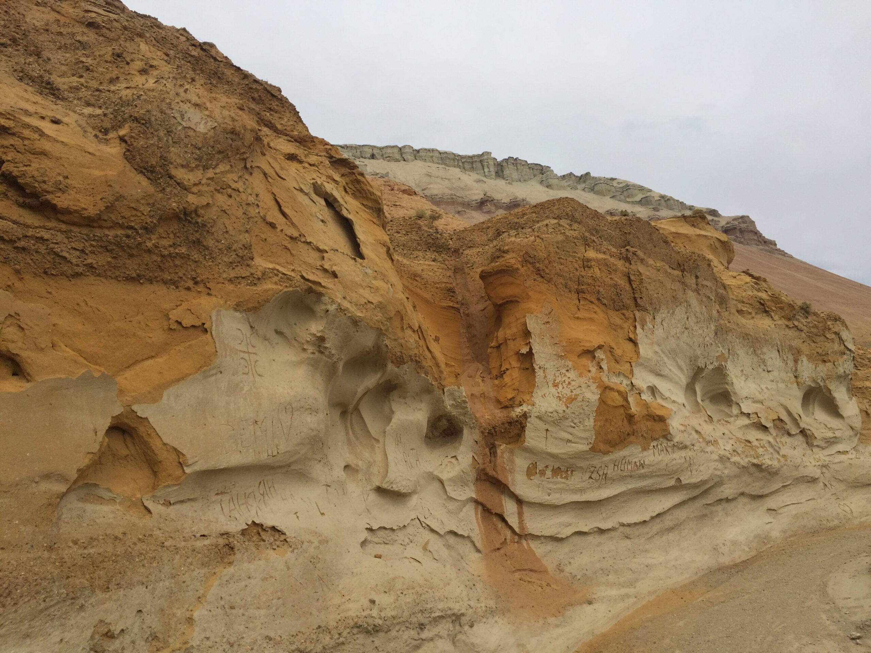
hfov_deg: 61.7
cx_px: 436
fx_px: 730
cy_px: 326
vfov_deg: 48.2
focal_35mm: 29
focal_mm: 4.15
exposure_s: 1/3049
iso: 32
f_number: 2.2
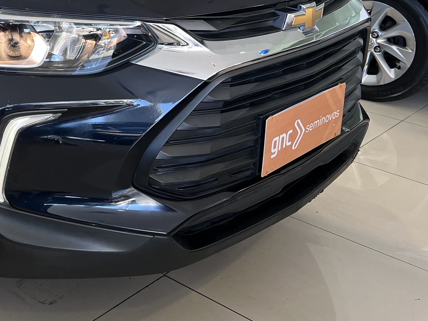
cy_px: 35
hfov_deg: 30.3
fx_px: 730
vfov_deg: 24.2
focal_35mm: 59
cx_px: -5
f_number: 1.5
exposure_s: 1/120
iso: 80
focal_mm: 5.7
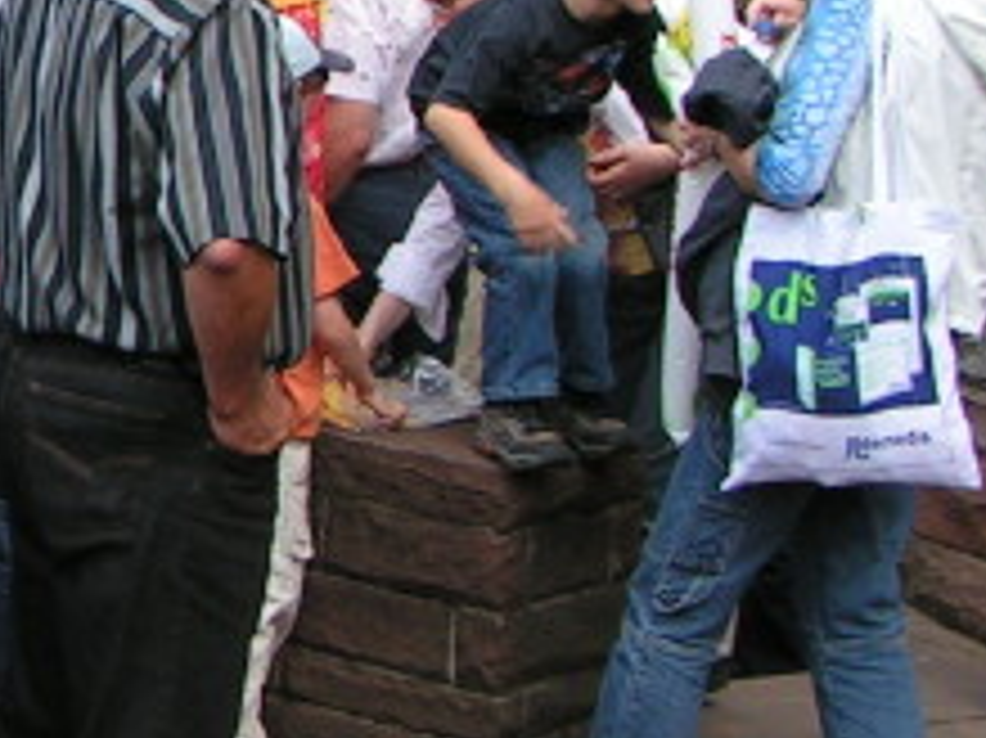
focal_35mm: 139
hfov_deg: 13.2
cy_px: 76
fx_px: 3957
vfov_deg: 10.6
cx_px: -599
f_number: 5.6
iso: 50
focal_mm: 5.8
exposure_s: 1/160
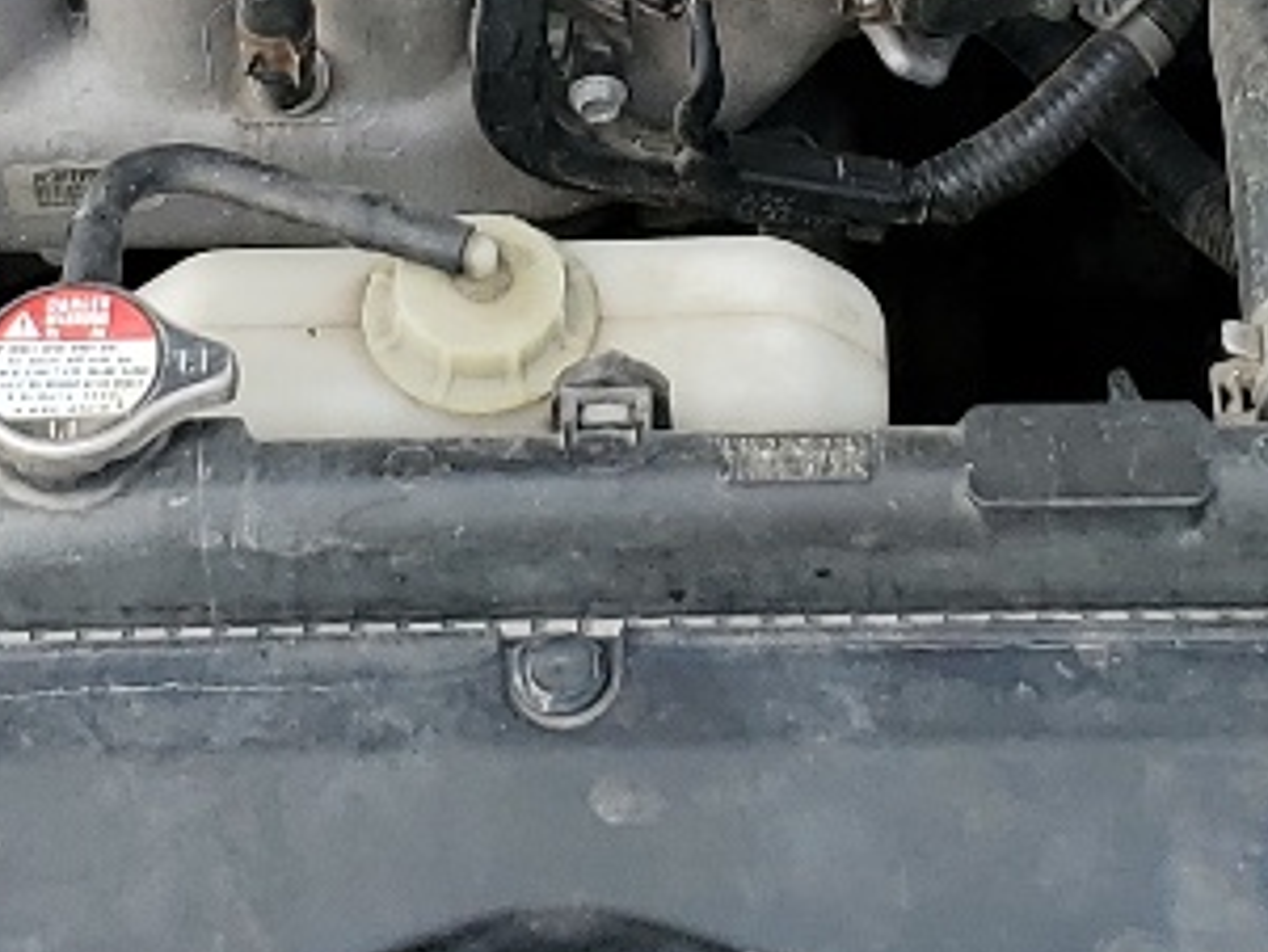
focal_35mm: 138
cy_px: -366
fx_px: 5057
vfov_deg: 10.5
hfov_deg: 14.3
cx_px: 682
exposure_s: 1/1250
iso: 50
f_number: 1.5
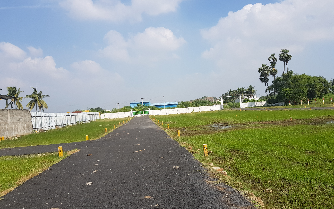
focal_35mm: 28
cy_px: 115
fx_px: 255
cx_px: 169
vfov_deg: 44.5
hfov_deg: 66.5
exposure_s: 1/2312
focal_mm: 4.2
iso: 40
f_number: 1.7
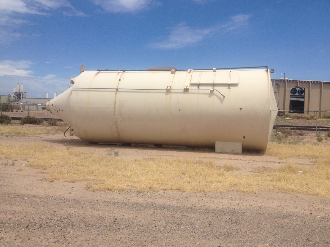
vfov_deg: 40.7
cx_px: 165
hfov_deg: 52.6
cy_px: 124
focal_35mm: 35
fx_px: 334
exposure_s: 1/3690
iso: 50
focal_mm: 4.28
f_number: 2.4
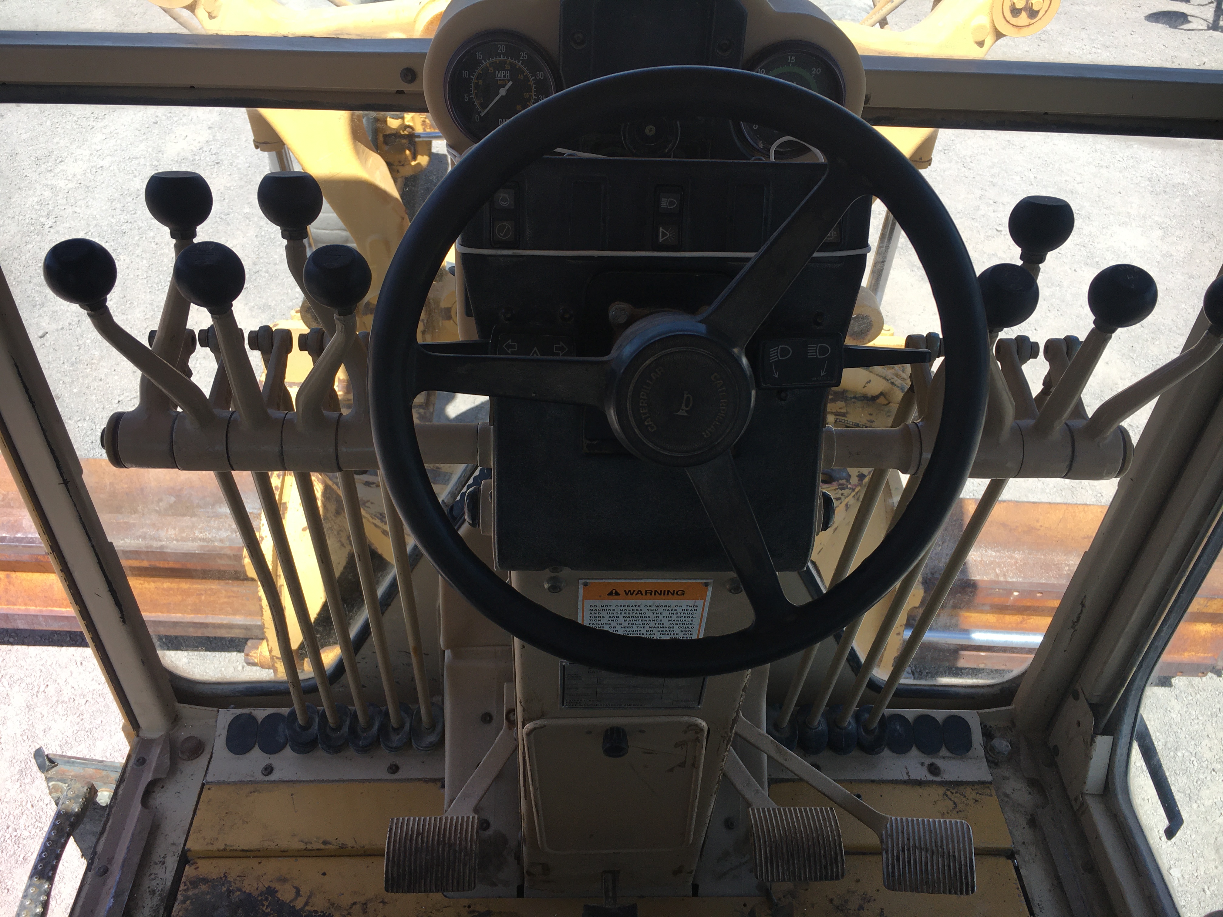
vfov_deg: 48.2
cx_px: 612
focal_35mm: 29
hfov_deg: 61.7
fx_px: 1025
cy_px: 458
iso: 25
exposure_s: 1/549
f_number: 2.2
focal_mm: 4.15
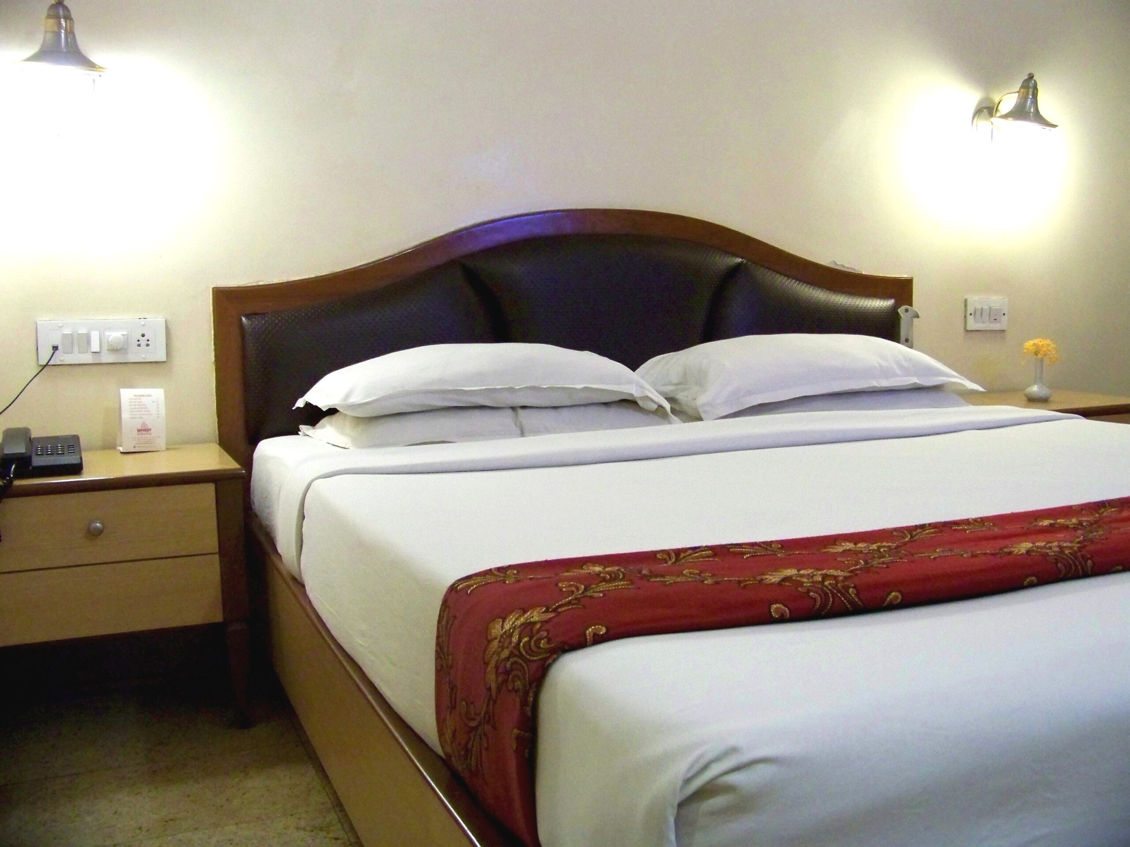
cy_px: 424
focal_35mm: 36
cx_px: 565
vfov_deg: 39.7
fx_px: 1175
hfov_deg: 51.4
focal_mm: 5.85
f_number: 2.8
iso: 400
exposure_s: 1/15
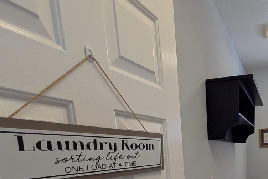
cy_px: 194
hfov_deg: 56.1
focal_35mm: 31
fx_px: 231
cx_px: 213
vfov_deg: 36.3
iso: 77
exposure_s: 1/120
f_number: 2.2
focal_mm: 1.83
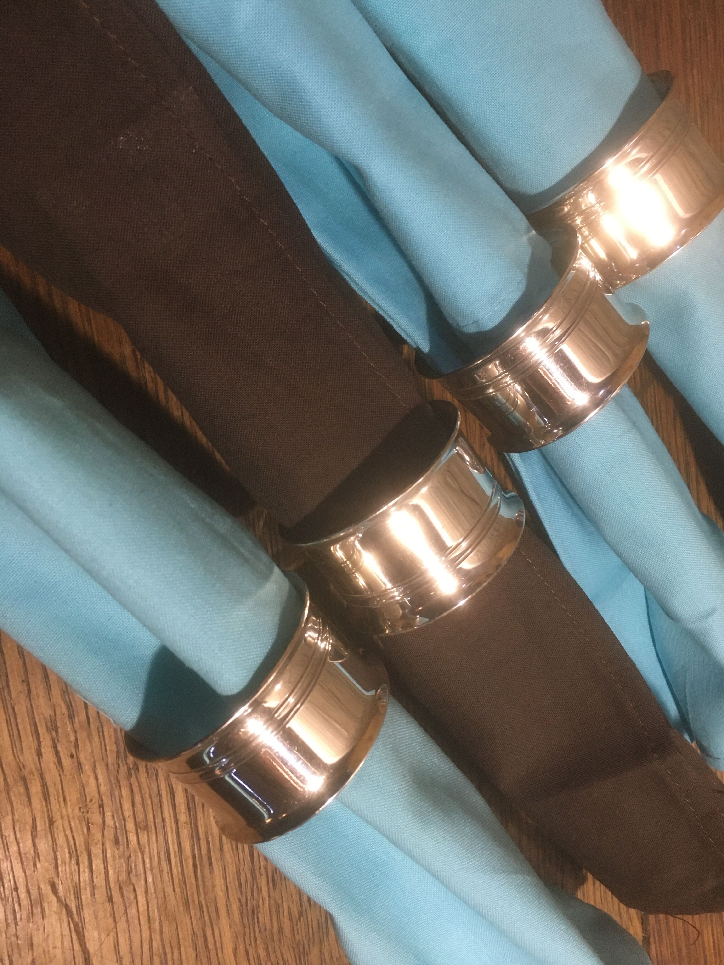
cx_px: 362
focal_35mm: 29
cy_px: 482
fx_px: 809
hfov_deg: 48.2
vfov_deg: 61.7
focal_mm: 4.15
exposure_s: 1/20
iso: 200
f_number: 2.2
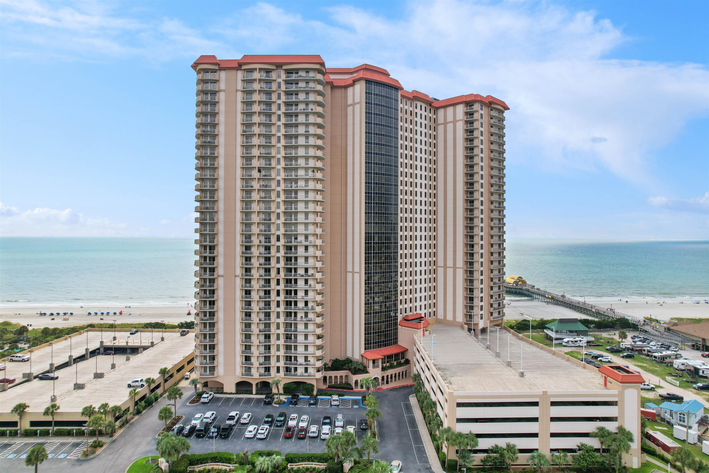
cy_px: 236
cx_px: 354
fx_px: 433
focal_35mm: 22
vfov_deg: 57.2
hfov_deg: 78.6
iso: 100
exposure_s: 1/80
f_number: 2.8
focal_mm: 8.38
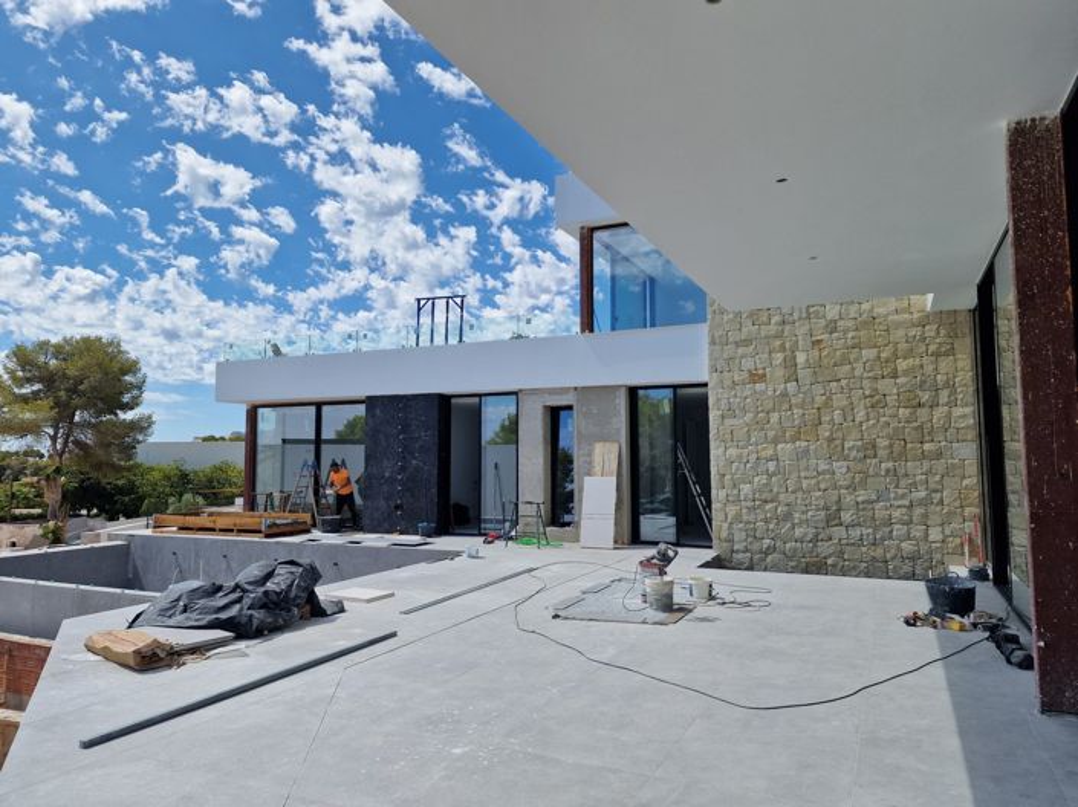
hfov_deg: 74.0
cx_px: 539
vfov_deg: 58.8
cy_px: 404
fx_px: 716
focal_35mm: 23
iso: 50
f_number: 1.8
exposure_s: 1/2000
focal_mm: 6.4
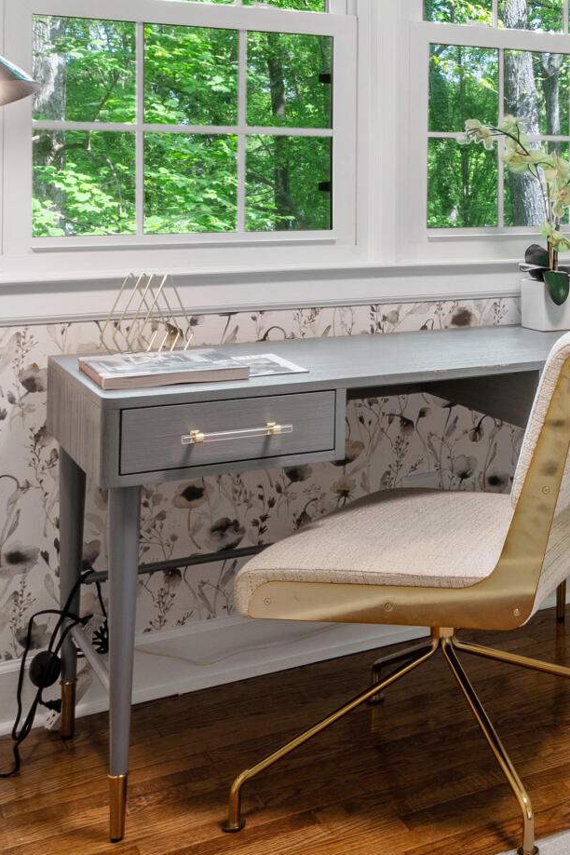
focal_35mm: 49
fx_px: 1164
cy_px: 156
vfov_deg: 38.6
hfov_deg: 23.9
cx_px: 758
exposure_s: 1
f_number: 8
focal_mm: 10
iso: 100
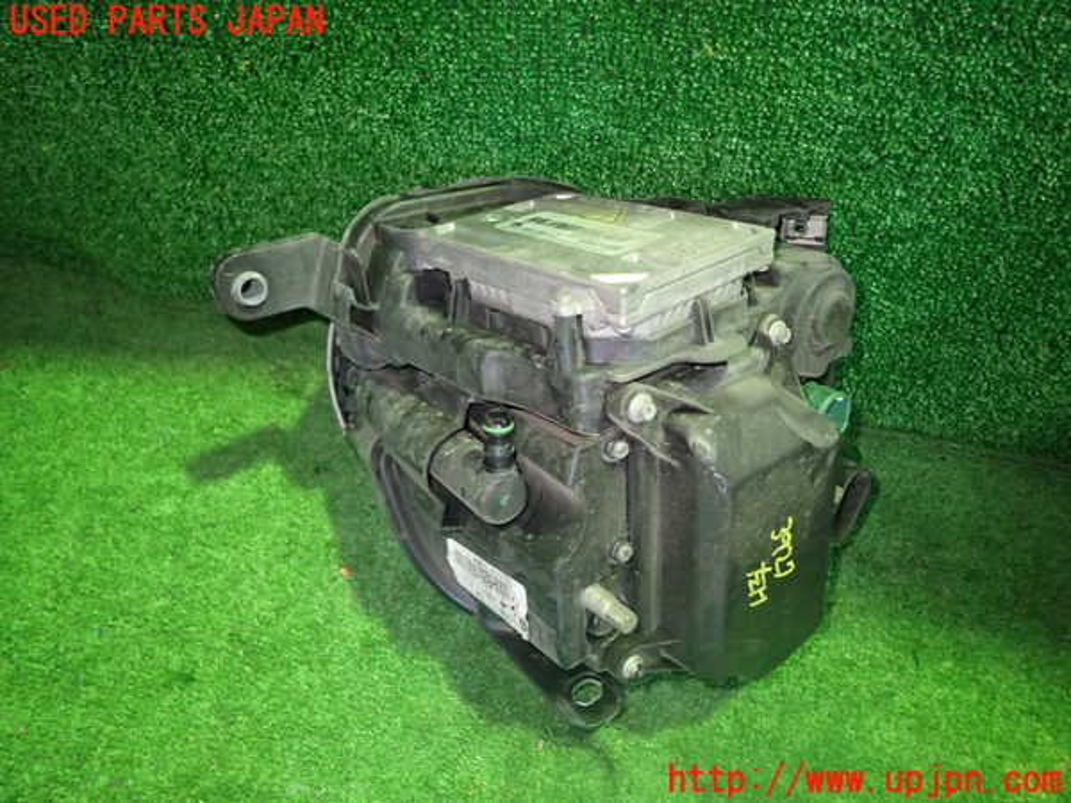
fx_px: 773
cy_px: 402
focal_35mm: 25
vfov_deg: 54.9
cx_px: 536
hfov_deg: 69.4
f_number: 2
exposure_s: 1/30
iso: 800
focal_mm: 4.5
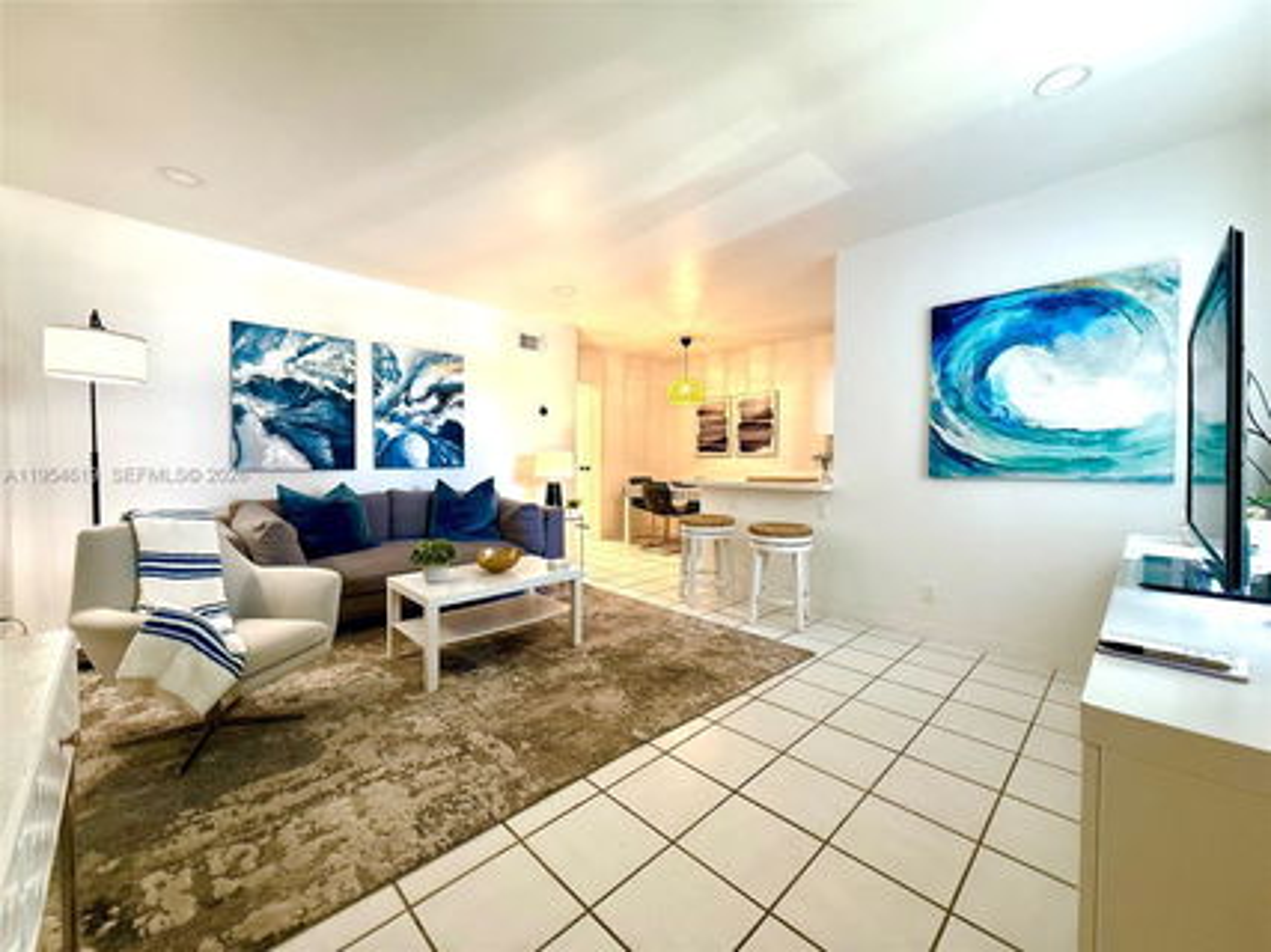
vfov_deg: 85.6
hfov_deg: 102.1
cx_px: 636
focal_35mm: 14
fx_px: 514
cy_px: 476
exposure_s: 1/60
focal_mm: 2.22
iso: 200
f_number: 2.2
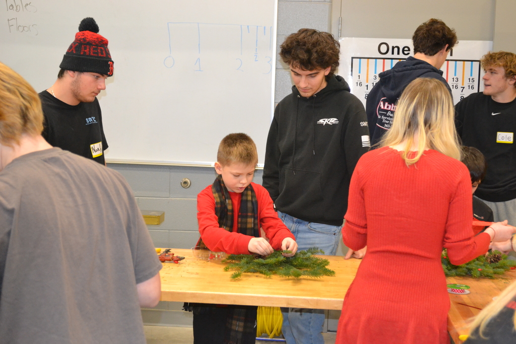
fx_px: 860
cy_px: 172
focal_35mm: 60
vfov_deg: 22.6
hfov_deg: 33.4
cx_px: 258
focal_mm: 40
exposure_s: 1/60
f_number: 5.3
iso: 2200
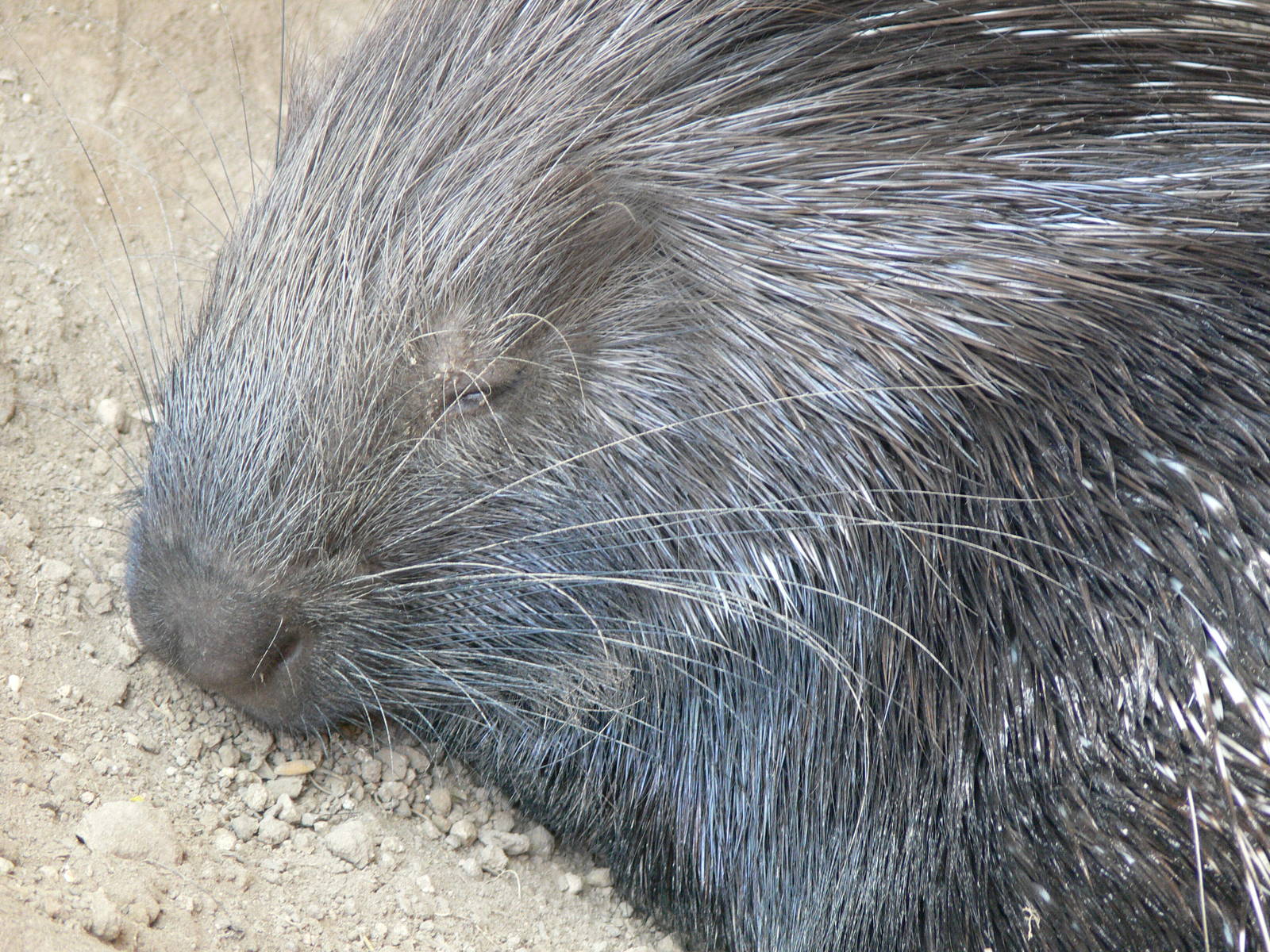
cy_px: 476
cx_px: 635
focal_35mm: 293
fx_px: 10750
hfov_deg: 6.8
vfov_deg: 5.1
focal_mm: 61.9
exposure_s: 1/30
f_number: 3.6
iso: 200
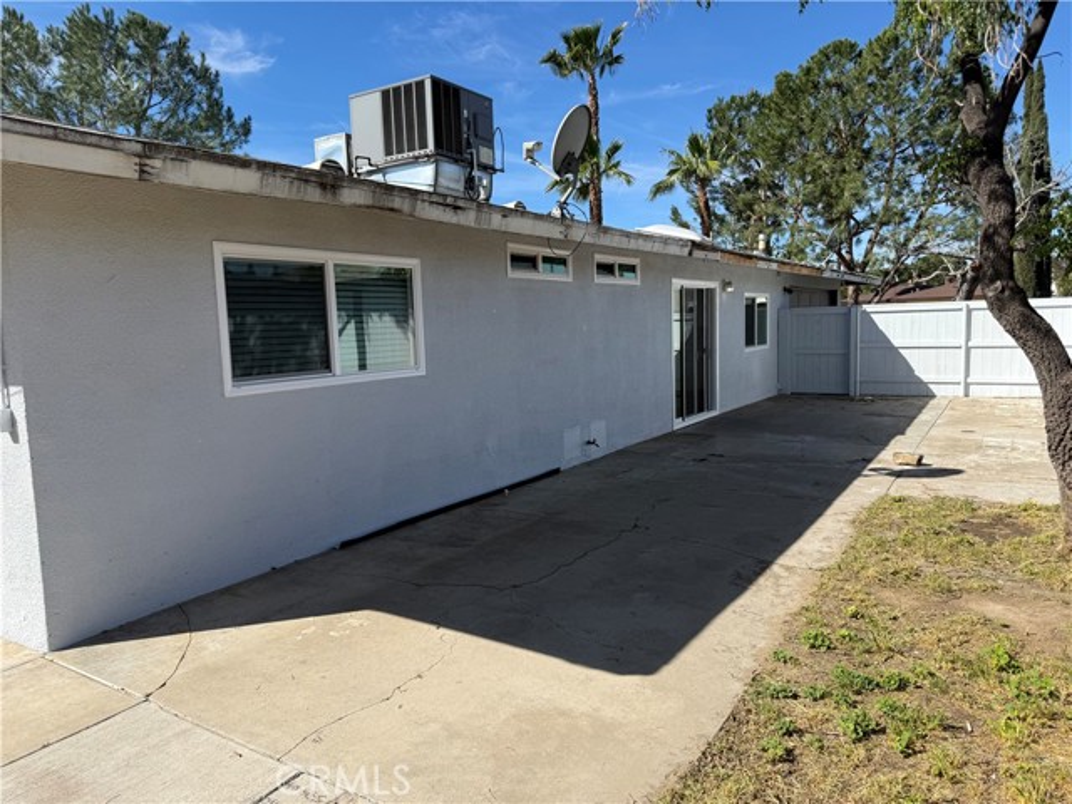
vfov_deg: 56.8
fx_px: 743
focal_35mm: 24
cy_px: 402
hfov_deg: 71.6
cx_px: 536
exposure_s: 1/3584
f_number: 1.78
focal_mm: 6.76
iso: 80
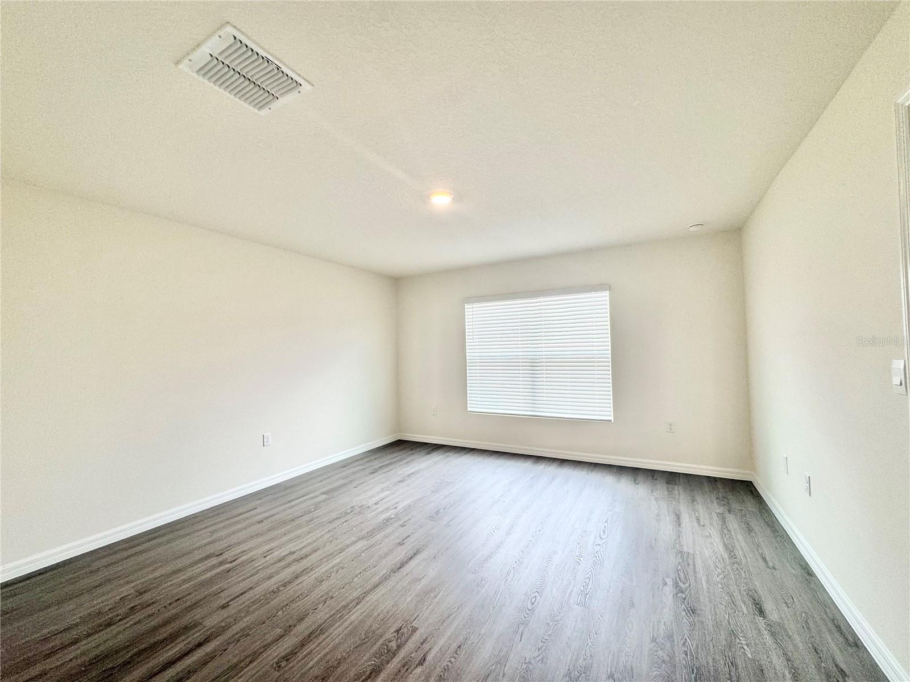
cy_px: 341
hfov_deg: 102.1
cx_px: 455
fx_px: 368
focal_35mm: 14
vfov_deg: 85.7
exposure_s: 1/120
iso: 80
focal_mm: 2.22
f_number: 2.2
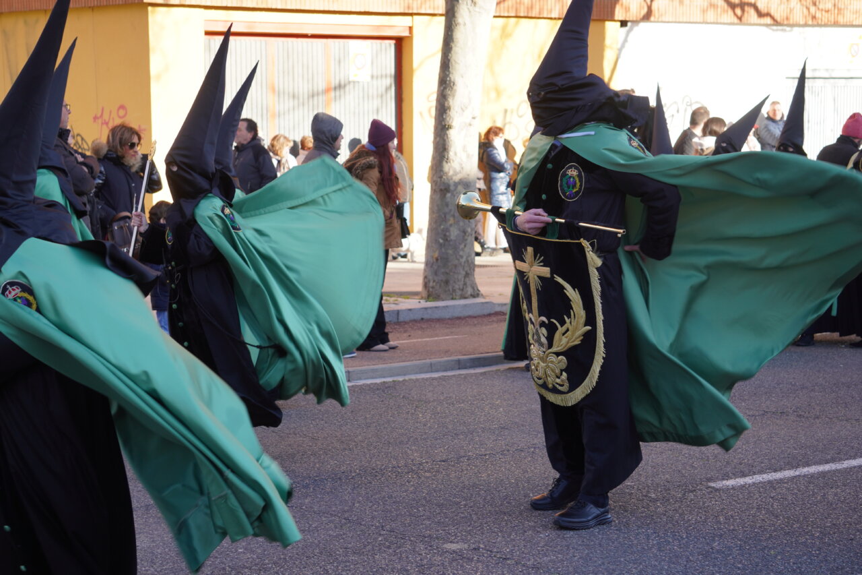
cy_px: 288
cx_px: 431
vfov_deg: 16.5
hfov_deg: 24.6
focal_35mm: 82
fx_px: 1975
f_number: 4.5
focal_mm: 55
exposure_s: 1/100
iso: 100
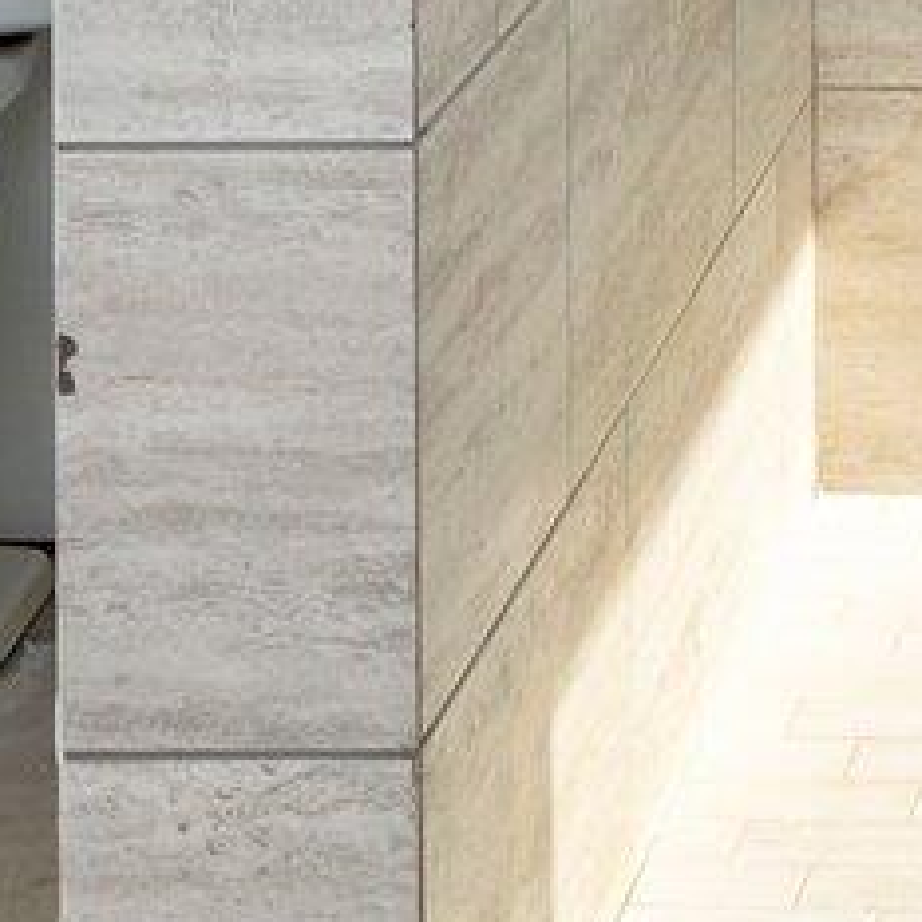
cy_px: -1239
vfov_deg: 8.4
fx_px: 5748
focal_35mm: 191
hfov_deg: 8.7
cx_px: 1761
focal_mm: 25.5
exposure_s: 1/60
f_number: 9
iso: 100
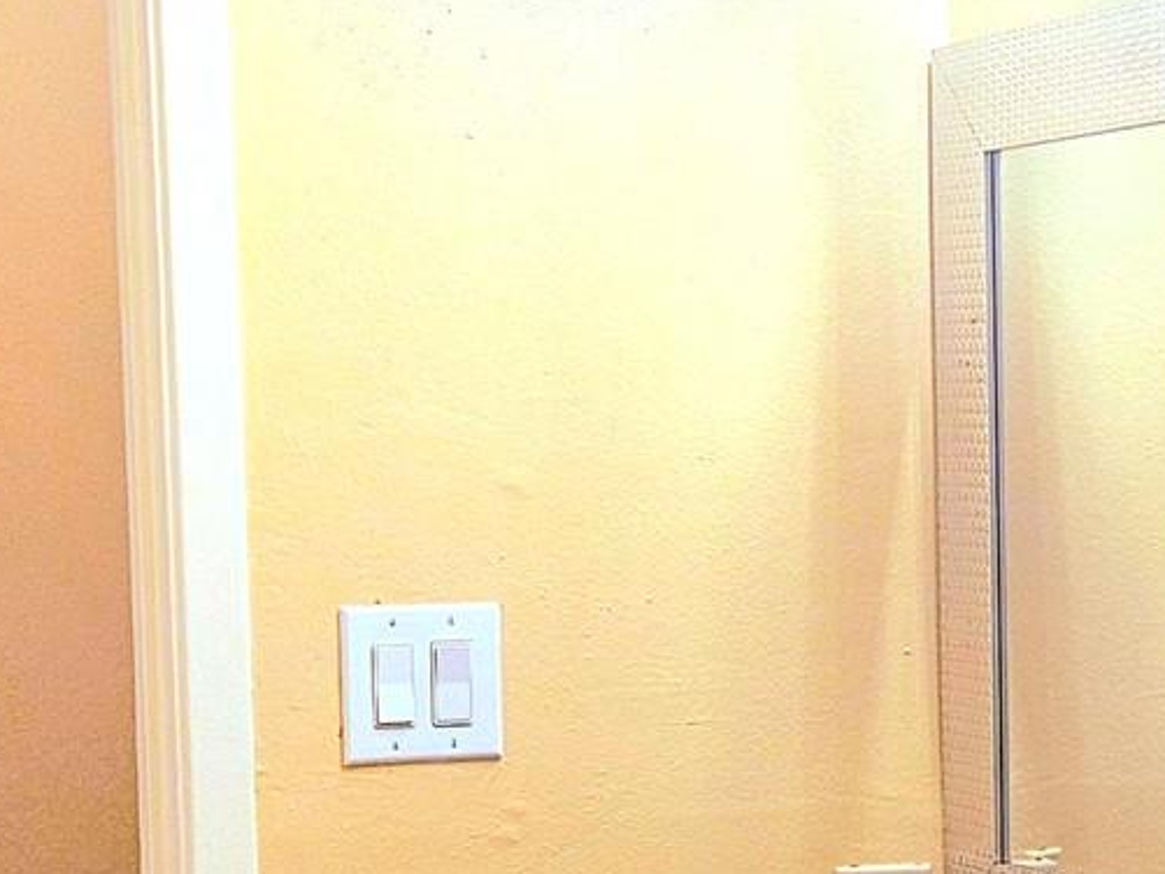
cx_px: 1270
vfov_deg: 15.7
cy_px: 660
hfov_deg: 20.0
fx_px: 3164
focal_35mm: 94
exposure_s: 1/120
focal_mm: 5.4
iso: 80
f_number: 1.8
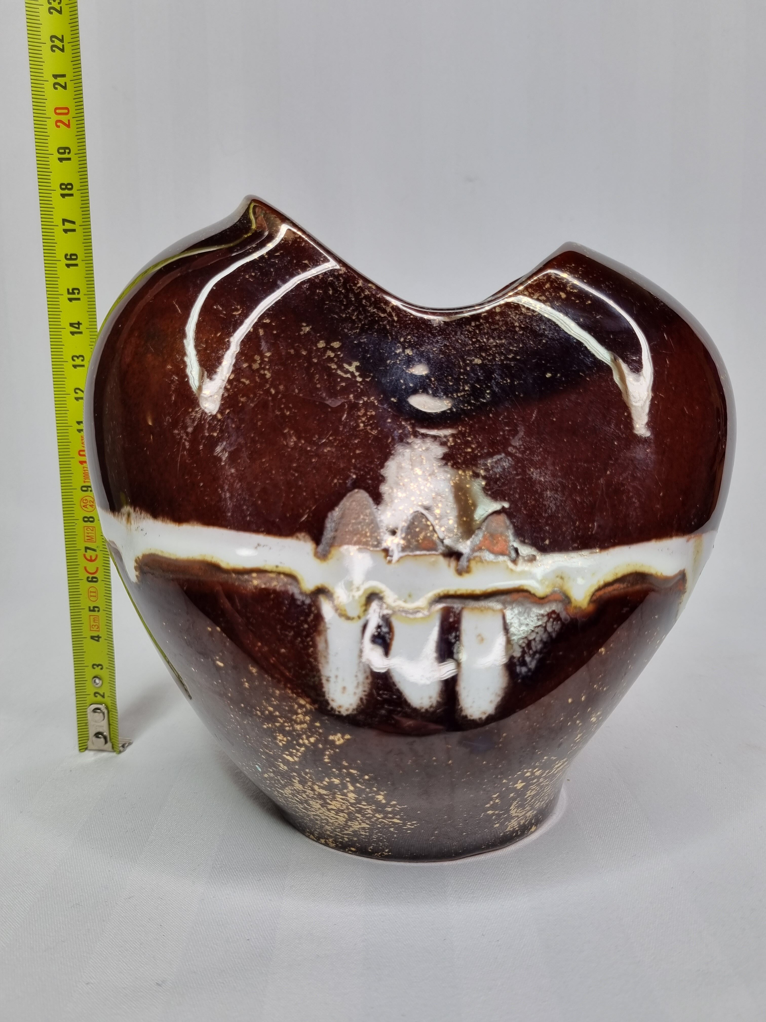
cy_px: 511
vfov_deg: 67.3
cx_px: 383
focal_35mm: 26
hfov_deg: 53.1
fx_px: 767
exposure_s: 1/100
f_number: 1.8
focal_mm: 5.4
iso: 50
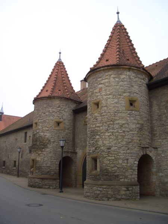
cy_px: 112
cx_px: 84
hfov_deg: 40.7
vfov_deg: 52.6
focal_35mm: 35
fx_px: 226
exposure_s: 1/160
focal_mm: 5.8
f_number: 2.6
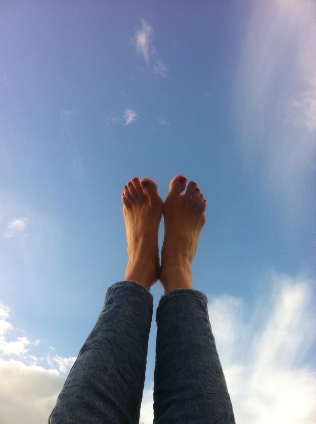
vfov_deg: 52.7
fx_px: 427
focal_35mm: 35
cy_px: 212
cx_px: 158
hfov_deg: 40.6
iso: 80
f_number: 2.8
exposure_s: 1/686
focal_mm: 3.85
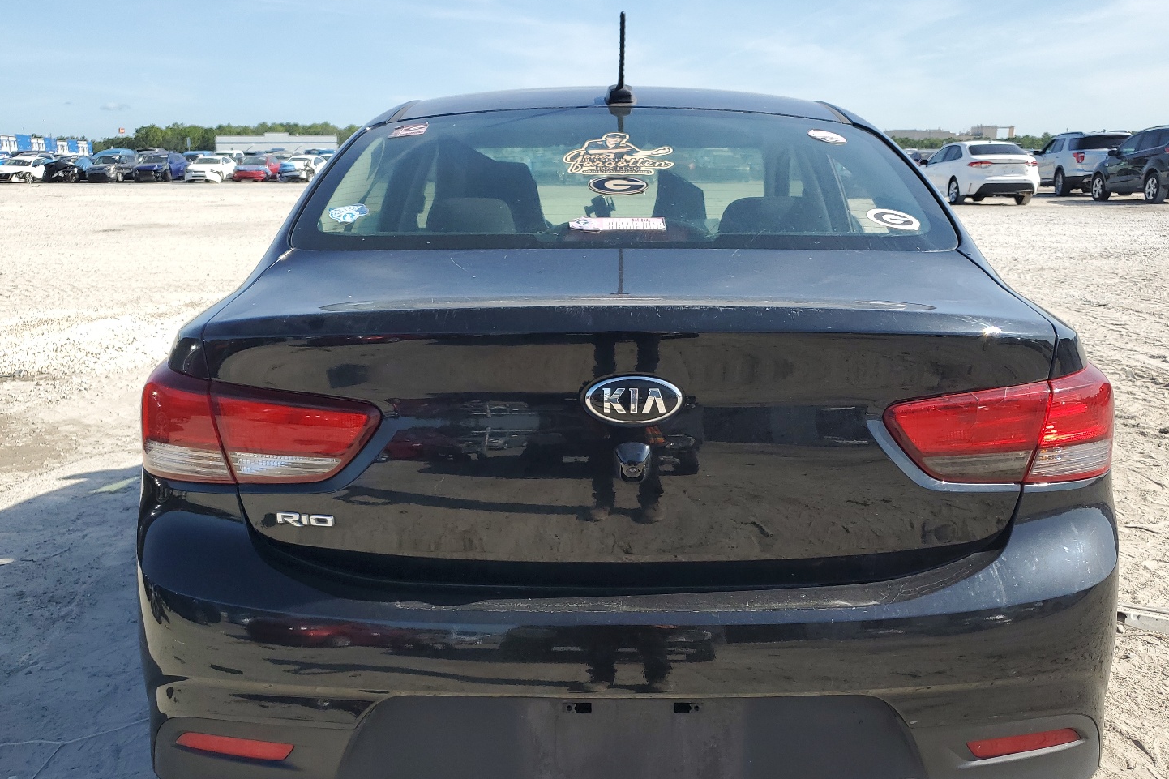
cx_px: 631
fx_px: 974
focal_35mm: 30
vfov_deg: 43.5
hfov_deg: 61.9
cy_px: 448
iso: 50
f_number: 1.5
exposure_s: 1/2000
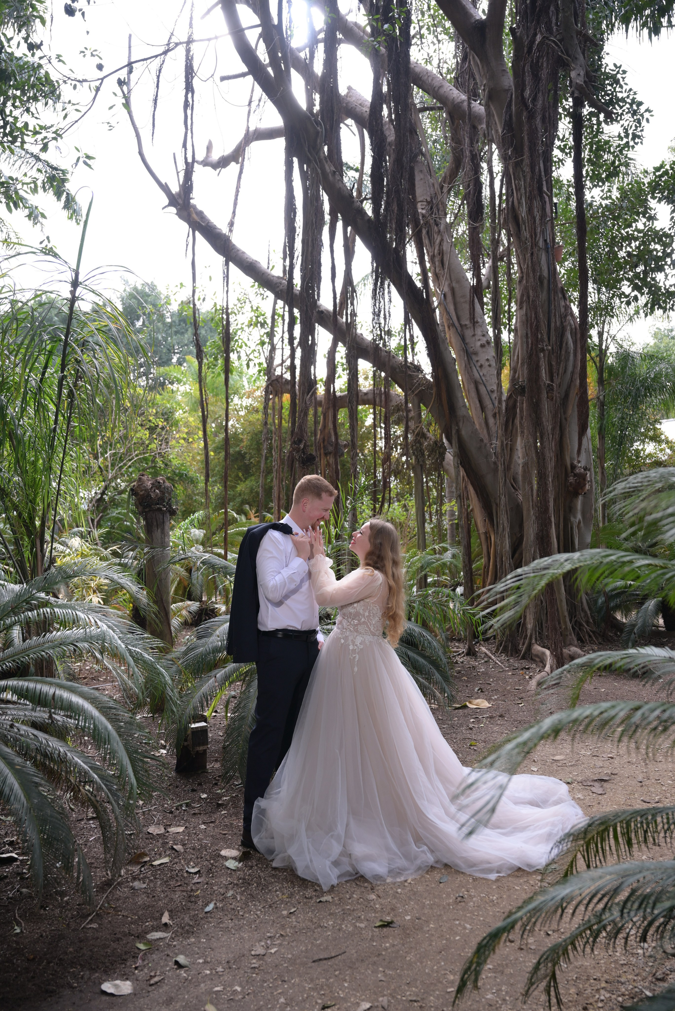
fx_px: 843
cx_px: 338
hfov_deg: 43.6
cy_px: 506
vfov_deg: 61.9
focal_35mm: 30
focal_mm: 30
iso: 250
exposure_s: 1/250
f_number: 3.5
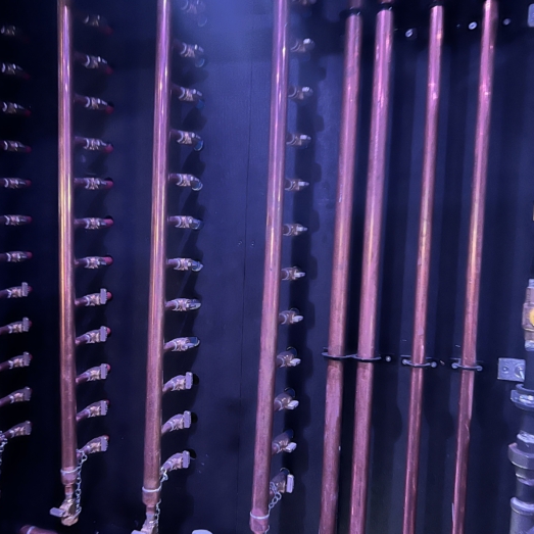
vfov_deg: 52.5
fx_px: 541
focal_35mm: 31
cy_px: 270
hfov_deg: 52.5
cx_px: 265
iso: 640
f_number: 1.5
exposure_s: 1/12
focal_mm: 5.7
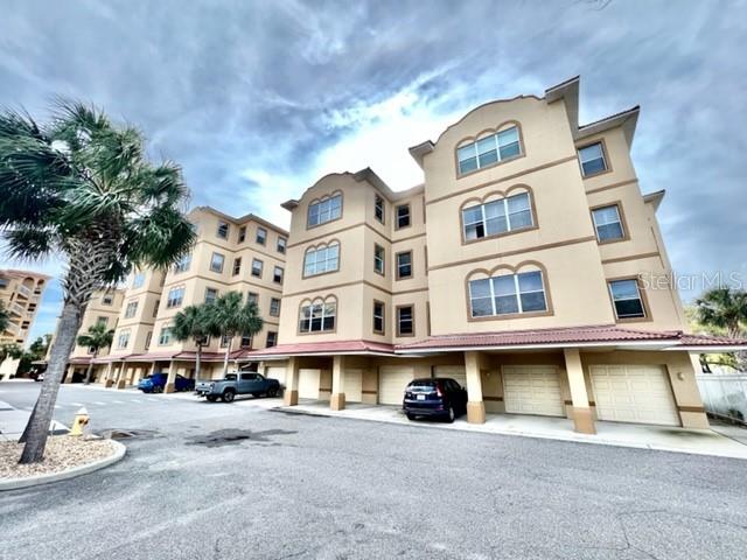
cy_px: 280
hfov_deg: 106.2
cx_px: 374
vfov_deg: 89.9
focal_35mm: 13
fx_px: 281
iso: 32
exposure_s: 1/673
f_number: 1.8
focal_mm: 1.57
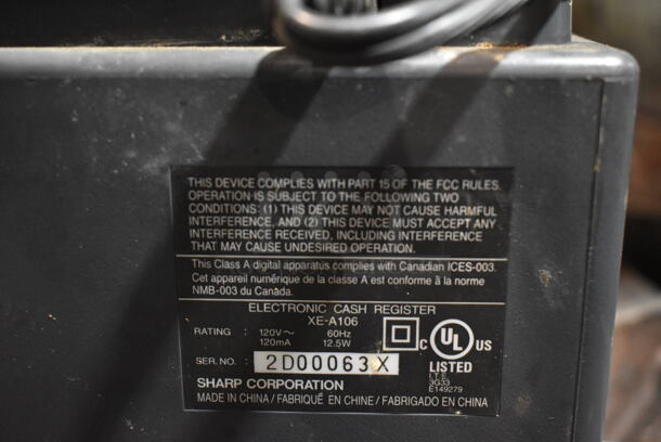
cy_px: 221
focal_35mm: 46
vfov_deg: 29.0
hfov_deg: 42.3
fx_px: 855
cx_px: 330
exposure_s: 1/125
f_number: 4.2
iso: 4500
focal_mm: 31
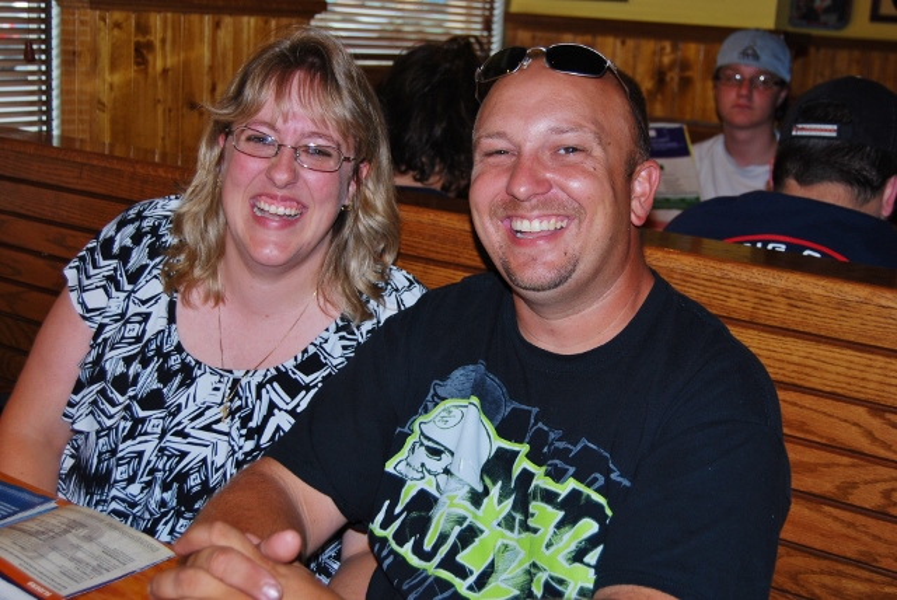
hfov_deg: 38.8
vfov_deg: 26.5
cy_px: 300
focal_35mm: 51
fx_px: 1272
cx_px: 448
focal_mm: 34
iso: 200
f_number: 4.5
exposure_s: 1/60
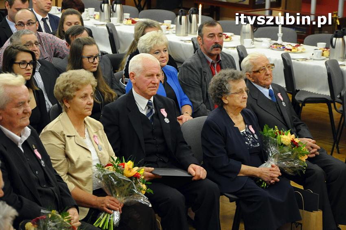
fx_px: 1080
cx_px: 173
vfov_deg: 12.2
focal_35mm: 112
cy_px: 115
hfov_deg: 18.2
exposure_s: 1/80
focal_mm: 75
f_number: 5.6
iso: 2500
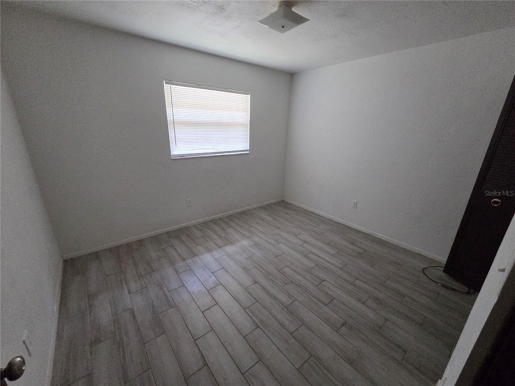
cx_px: 258
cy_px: 193
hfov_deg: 106.2
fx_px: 193
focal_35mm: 13
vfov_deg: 89.9
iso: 800
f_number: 2.2
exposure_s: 1/60
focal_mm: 2.2
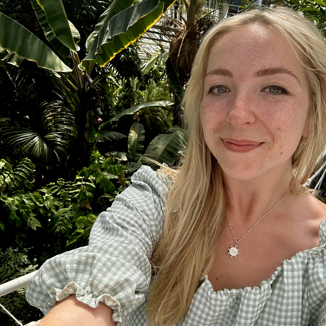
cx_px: 163
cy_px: 138
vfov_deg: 57.0
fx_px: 298
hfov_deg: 57.3
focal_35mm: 28
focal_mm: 2.69
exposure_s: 1/302
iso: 25
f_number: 1.9
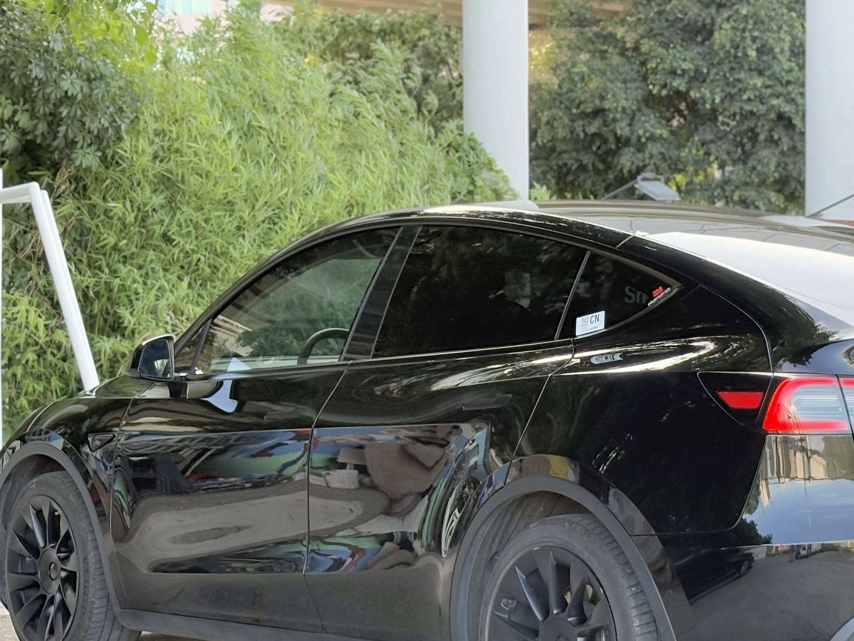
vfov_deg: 15.2
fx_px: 2393
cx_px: 599
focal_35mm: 97
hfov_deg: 20.1
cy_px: 412
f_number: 1.6
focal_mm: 5.96
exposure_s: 1/216
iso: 100
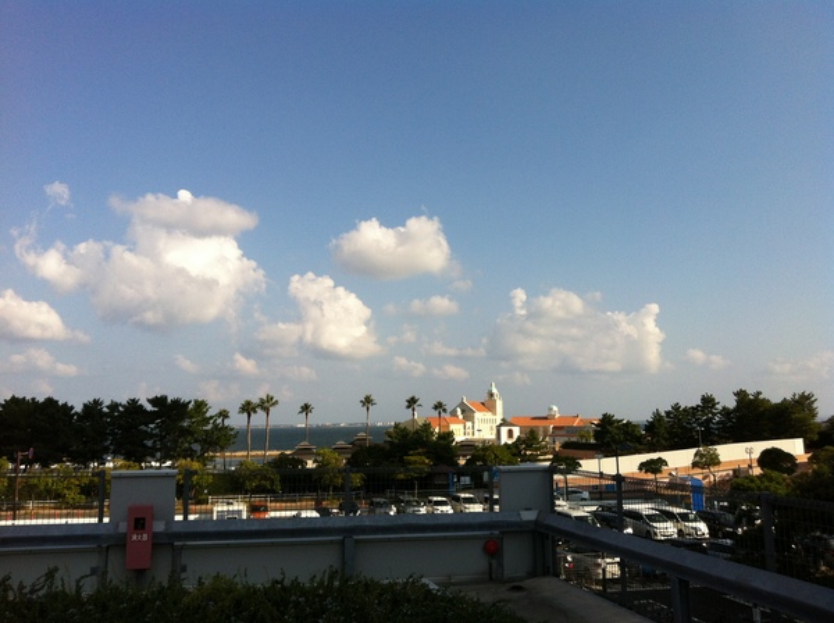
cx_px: 417
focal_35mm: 35
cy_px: 312
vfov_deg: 40.6
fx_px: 842
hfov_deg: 52.7
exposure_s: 1/2011
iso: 80
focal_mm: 3.85
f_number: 2.8
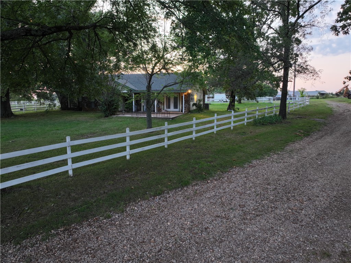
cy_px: 132
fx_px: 243
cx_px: 176
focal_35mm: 24
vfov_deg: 56.8
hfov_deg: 71.6
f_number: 2.8
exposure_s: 1/15
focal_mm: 12.29
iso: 240
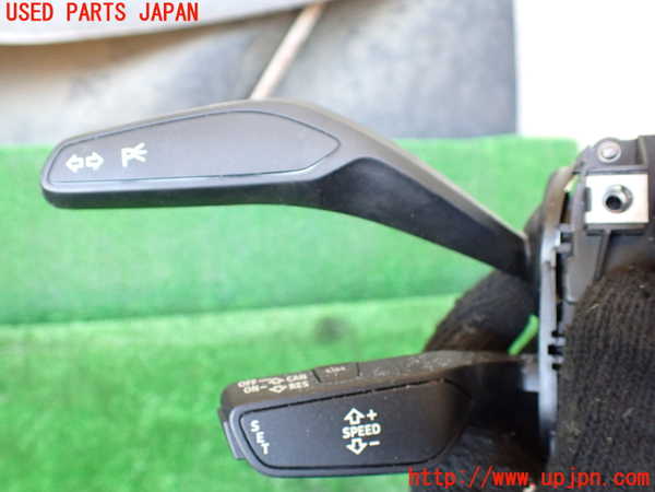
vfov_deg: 46.8
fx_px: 568
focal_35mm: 30
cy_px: 246
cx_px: 328
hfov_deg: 60.0
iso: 800
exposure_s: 1/80
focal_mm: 5.4
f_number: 2.3
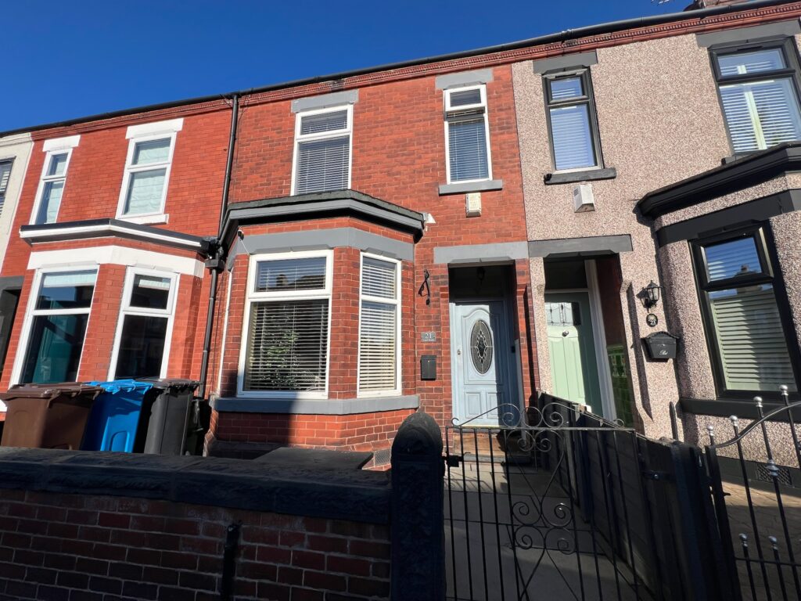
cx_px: 400
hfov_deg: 106.2
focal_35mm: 13
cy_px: 300
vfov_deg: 89.9
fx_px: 301
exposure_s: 1/1815
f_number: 1.8
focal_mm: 1.57
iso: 32
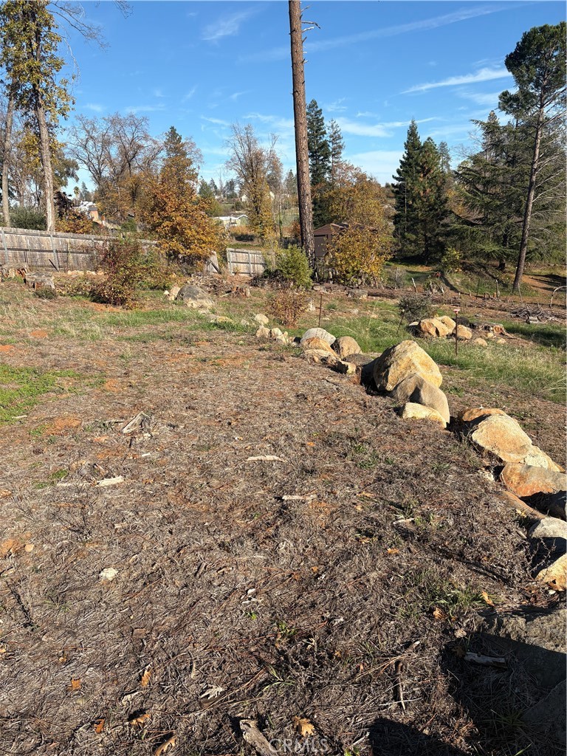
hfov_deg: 53.1
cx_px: 284
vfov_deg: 67.3
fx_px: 568
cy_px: 378
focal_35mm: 26
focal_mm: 5.96
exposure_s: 1/2639
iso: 50
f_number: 1.6
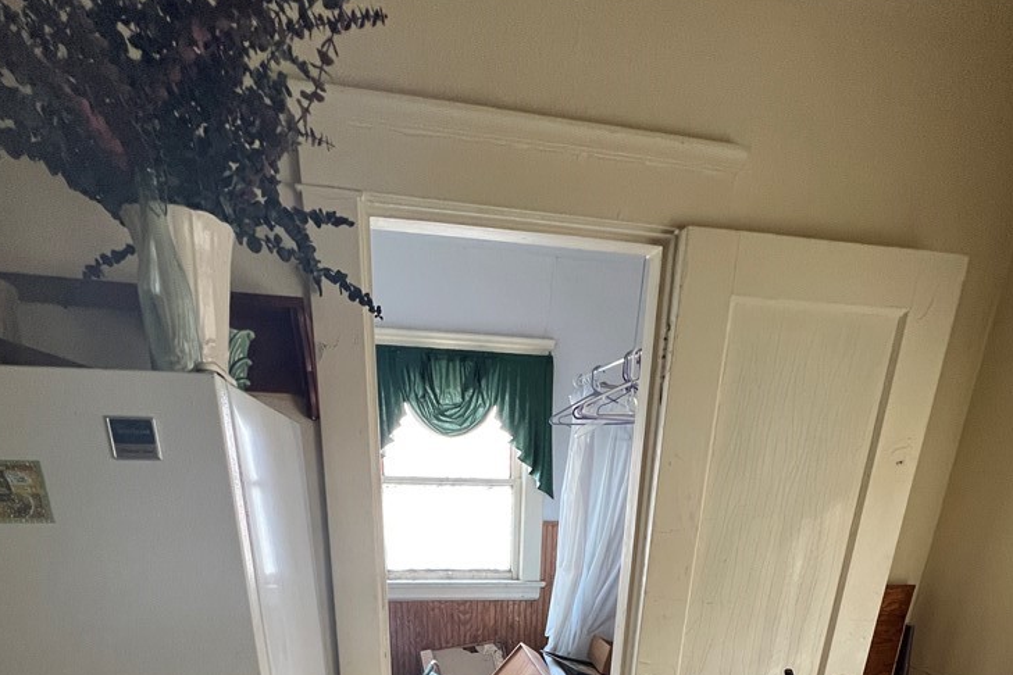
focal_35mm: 19
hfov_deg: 86.9
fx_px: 535
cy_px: 694
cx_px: 517
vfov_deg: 50.3
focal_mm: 1.57
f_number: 1.8
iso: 250
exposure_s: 1/60
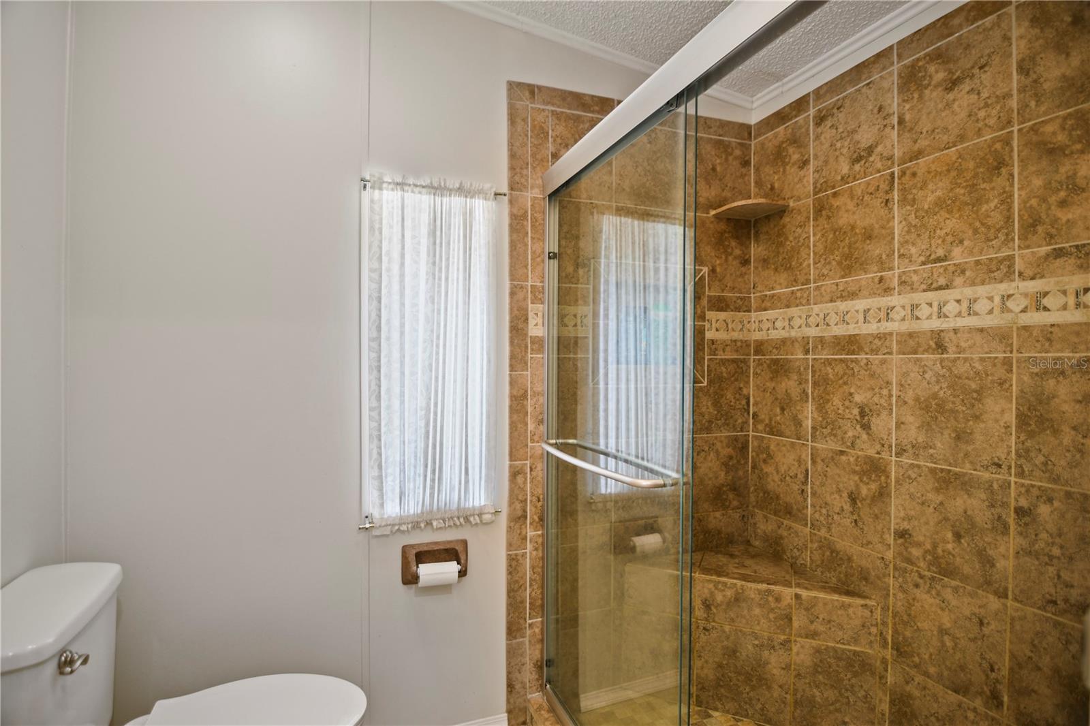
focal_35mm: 16
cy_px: 363
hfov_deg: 96.7
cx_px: 545
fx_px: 484
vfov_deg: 73.7
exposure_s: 1/6
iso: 100
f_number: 2.8
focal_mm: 11
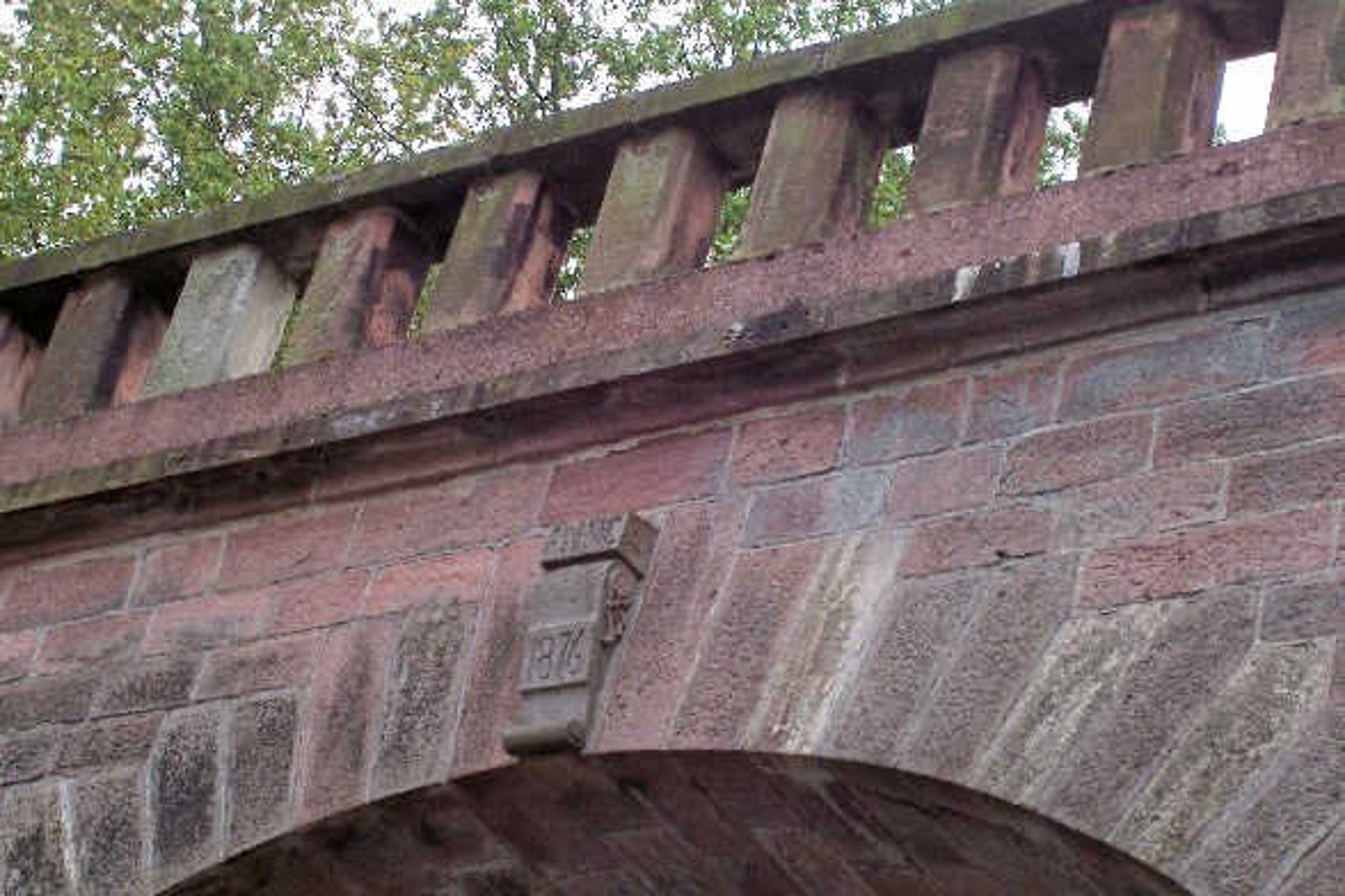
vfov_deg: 13.4
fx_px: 3811
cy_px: 448
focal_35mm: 102
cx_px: 672
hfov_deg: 20.0
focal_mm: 16.8
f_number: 4.6
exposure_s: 1/90
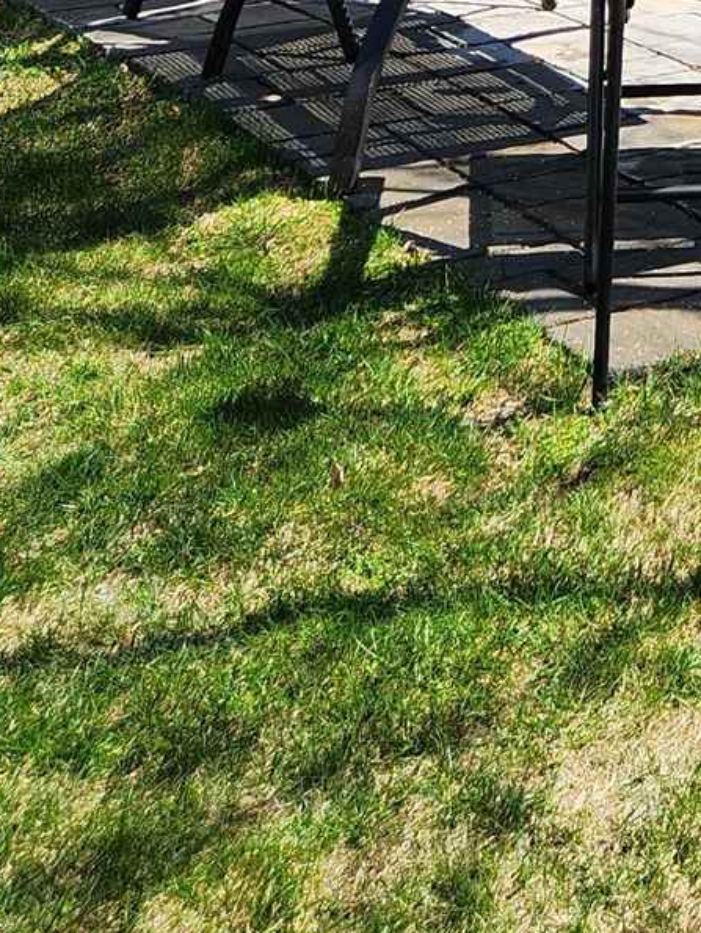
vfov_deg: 19.6
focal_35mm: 89
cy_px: -403
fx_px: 2401
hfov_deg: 15.1
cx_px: 1134
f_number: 1.8
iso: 20
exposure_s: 1/820
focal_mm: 5.4
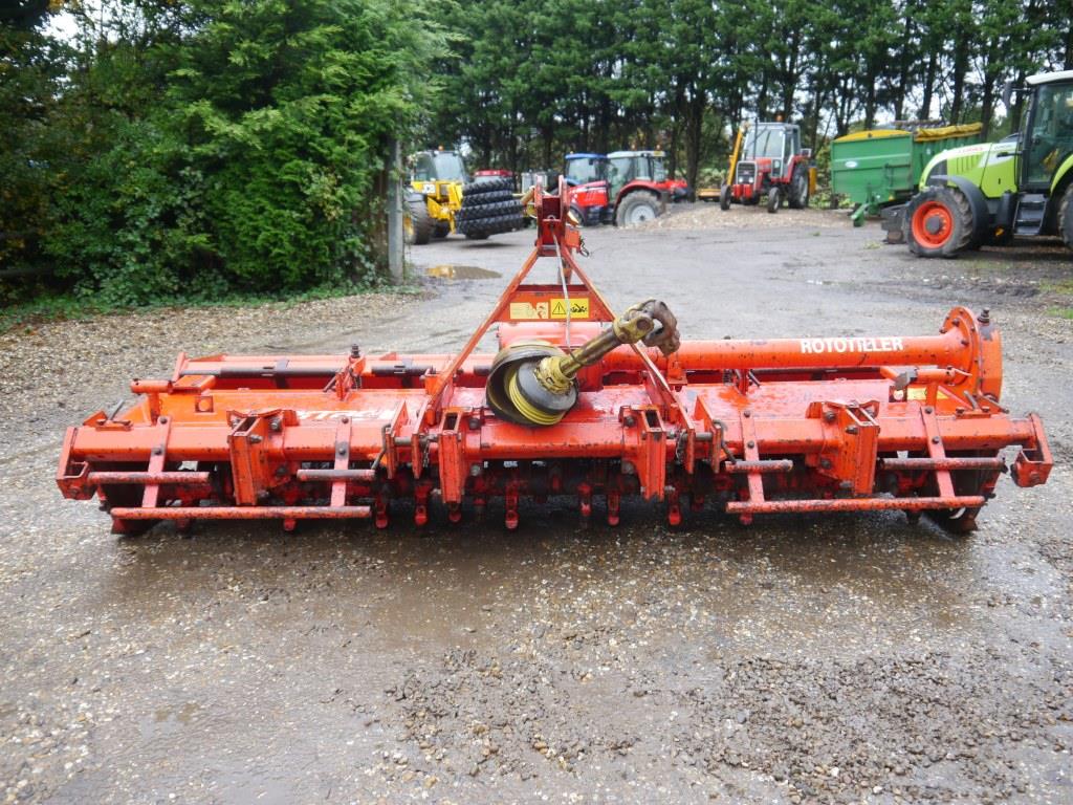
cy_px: 402
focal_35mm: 30
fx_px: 930
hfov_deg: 60.0
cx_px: 536
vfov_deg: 46.8
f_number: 3.5
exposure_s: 1/60
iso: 200
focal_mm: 15
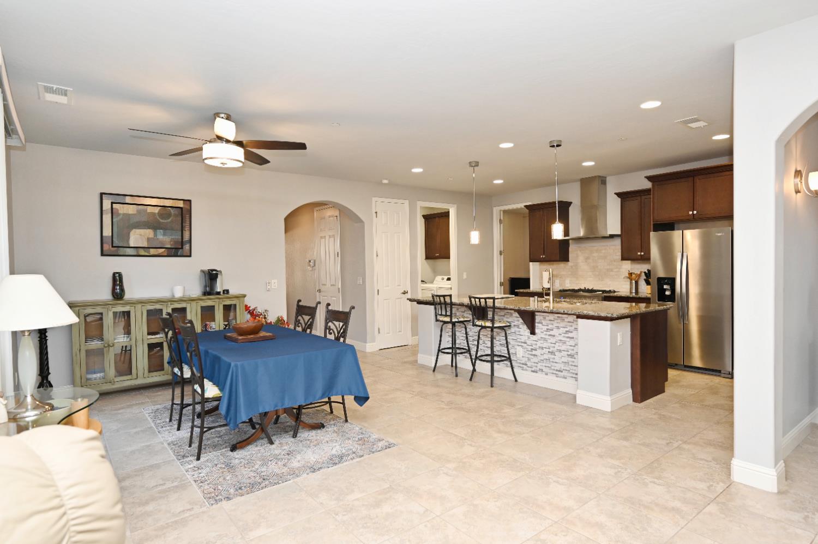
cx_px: 409
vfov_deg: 63.1
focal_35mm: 20
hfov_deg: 85.5
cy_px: 272
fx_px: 443
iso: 500
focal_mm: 19.5
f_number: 4
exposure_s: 1/60
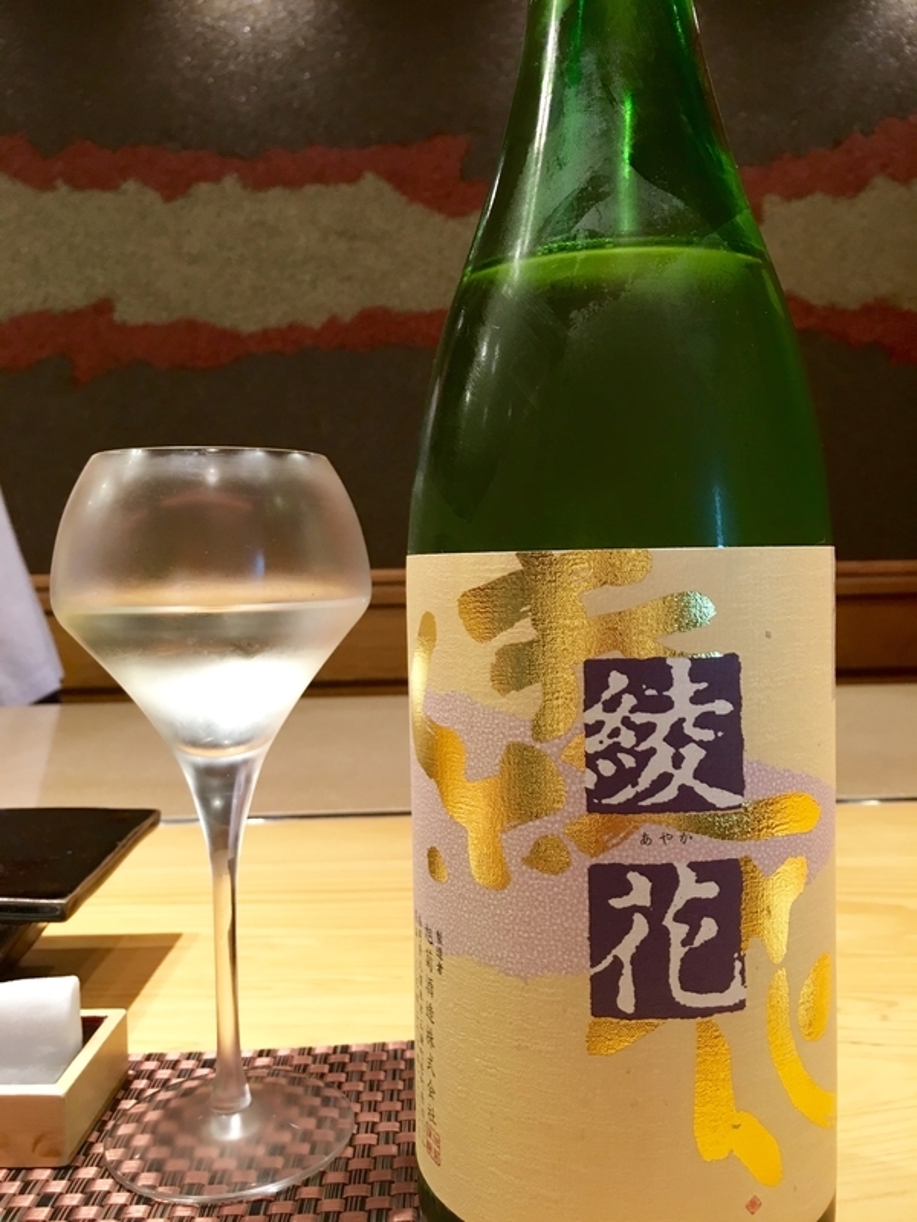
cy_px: 611
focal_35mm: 29
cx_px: 458
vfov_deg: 61.7
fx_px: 1024
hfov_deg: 48.2
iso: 100
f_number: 2.2
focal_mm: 4.15
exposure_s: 1/30
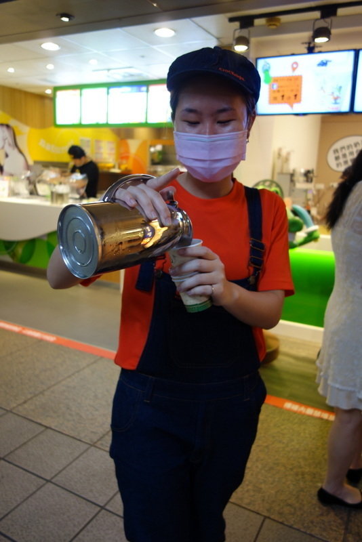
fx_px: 422
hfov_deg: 46.4
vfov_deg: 65.5
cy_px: 271
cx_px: 181
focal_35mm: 28
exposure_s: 1/30
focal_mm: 10.4
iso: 125
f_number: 1.8
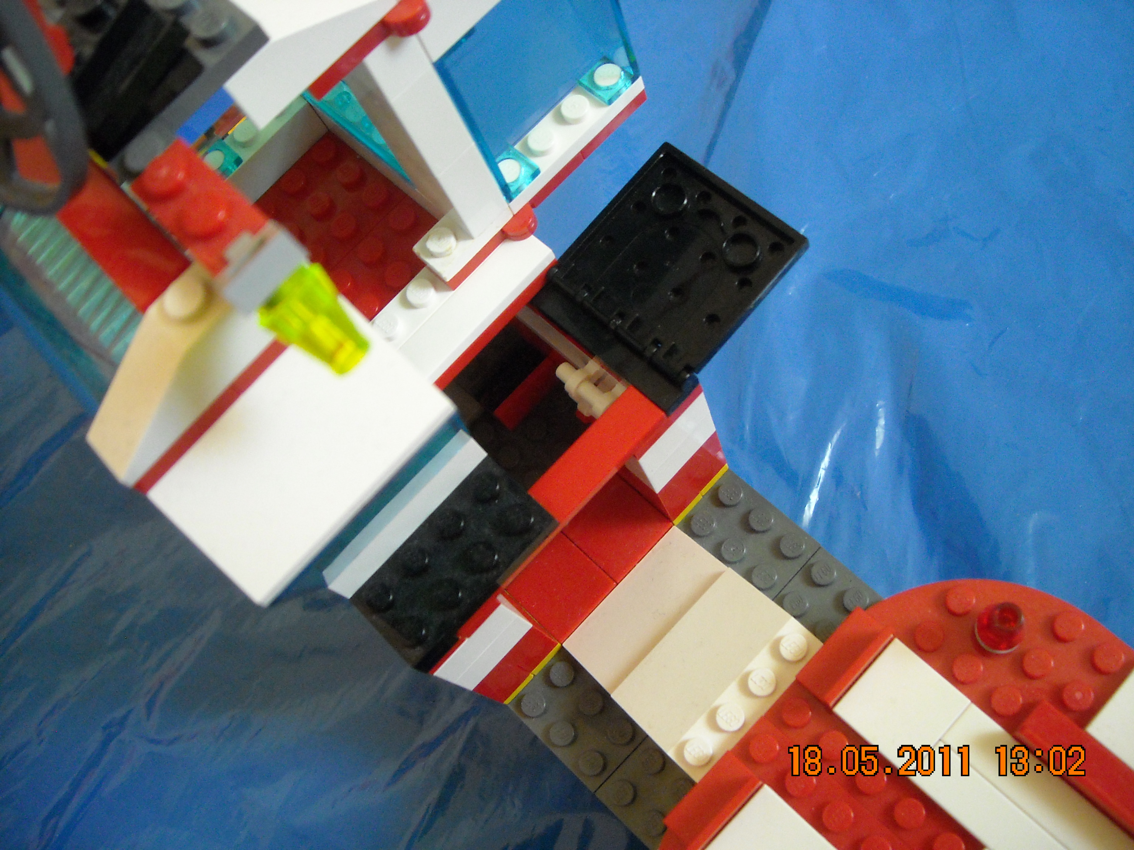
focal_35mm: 35
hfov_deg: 52.6
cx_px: 567
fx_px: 1147
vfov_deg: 40.7
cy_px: 425
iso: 400
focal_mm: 5.7
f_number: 2.8
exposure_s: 1/19
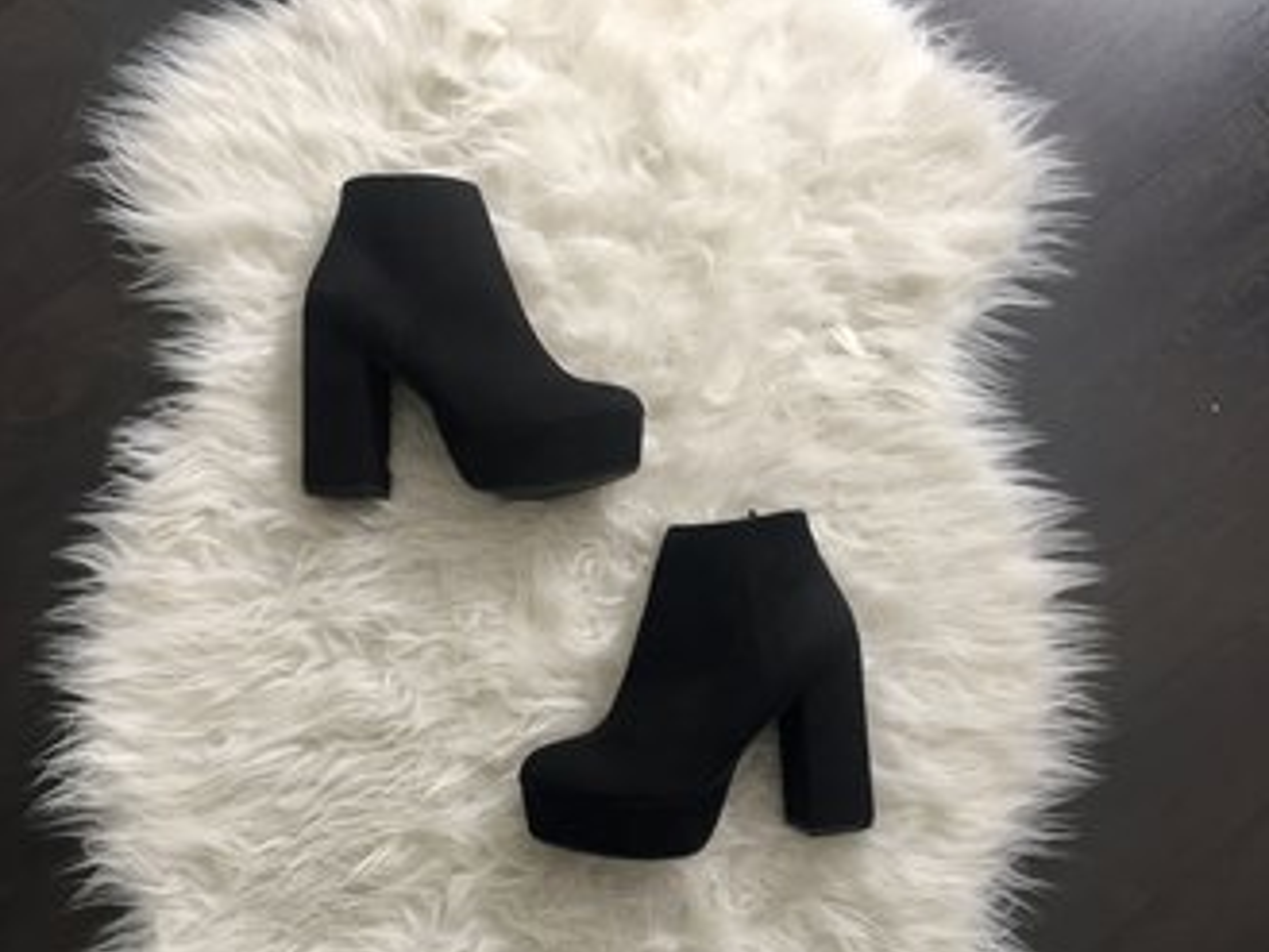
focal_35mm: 34
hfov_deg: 53.9
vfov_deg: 41.7
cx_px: 609
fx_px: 1247
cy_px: 543
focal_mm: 4.15
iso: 80
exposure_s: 1/33
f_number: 2.2
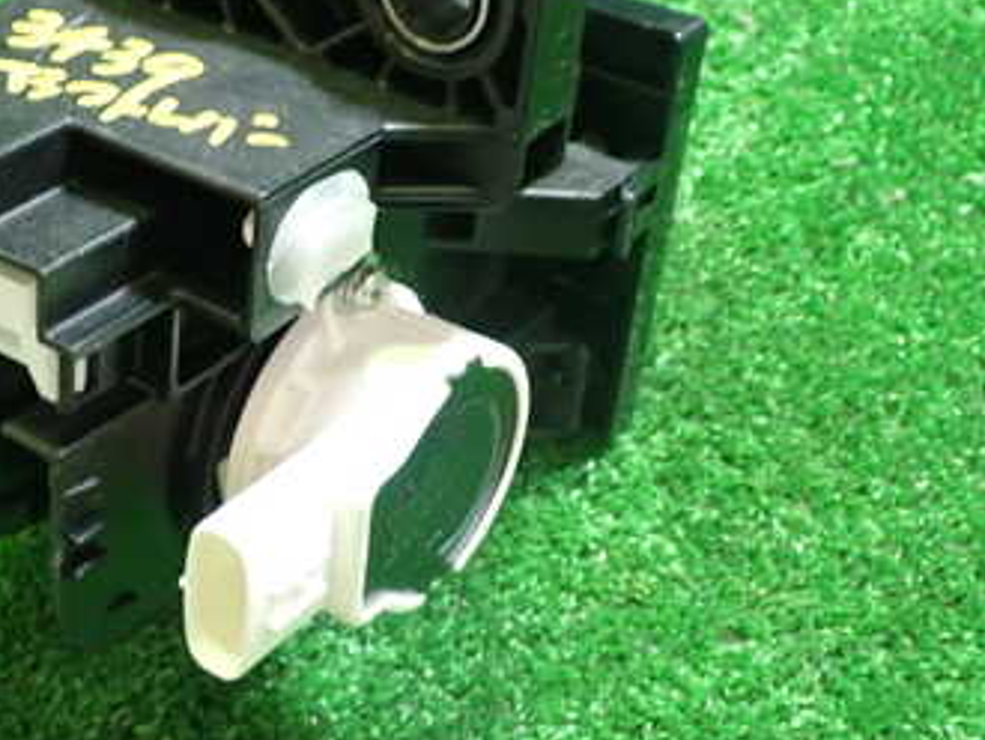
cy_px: 298
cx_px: 215
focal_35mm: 69
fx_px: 1965
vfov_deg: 21.3
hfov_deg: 27.6
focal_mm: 6.83
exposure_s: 1/40
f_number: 2.7
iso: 640
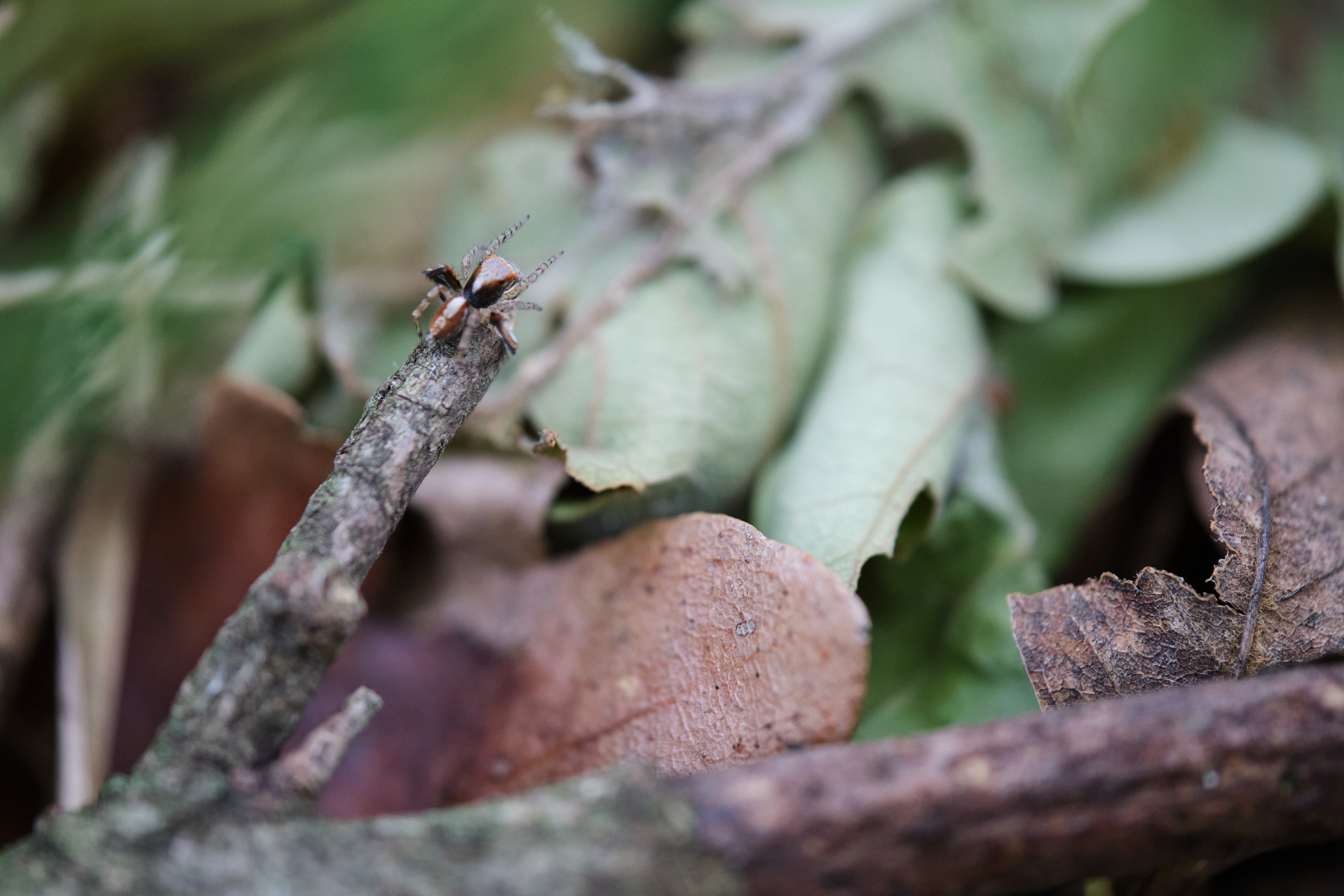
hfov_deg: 15.9
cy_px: 450
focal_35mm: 129
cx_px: 682
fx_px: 4816
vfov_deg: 10.6
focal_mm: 80
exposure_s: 1/240
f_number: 2.8
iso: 1600
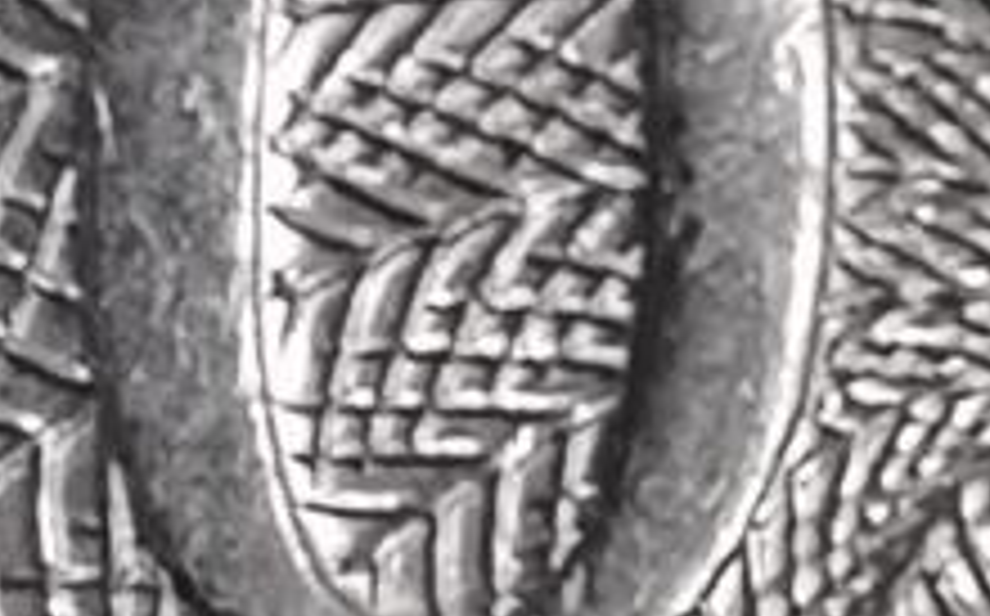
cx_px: 720
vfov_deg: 2.9
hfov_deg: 4.7
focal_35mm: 452
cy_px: -616
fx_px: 12183
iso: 250
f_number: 1.8
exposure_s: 1/30
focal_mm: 4.75
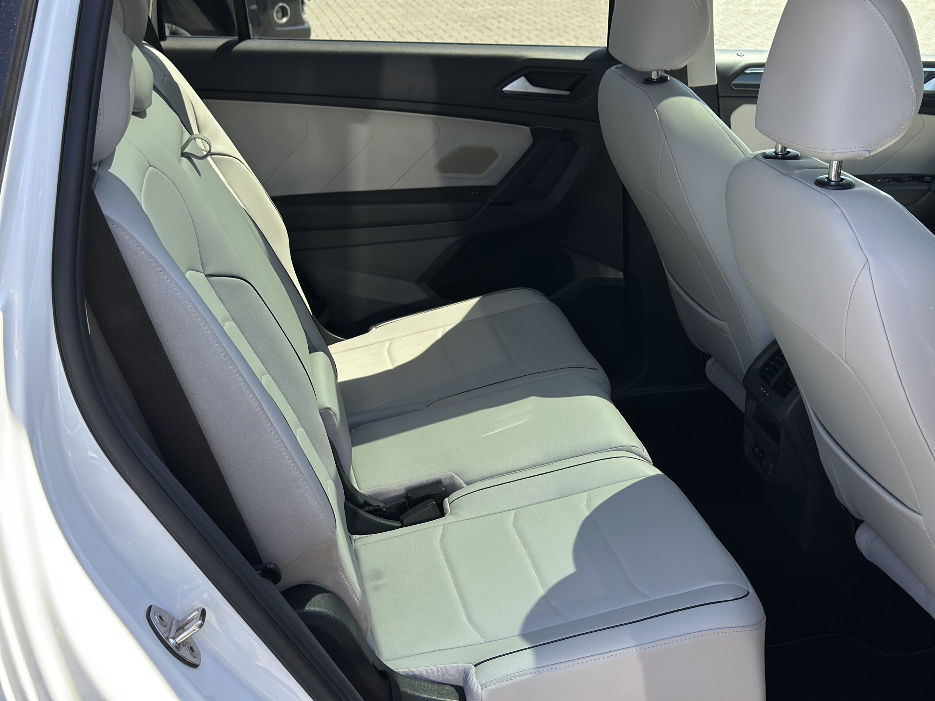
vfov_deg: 30.3
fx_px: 1297
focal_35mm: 48
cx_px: 468
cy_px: 350
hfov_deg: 39.7
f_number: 1.78
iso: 80
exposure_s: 1/944
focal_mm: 6.86
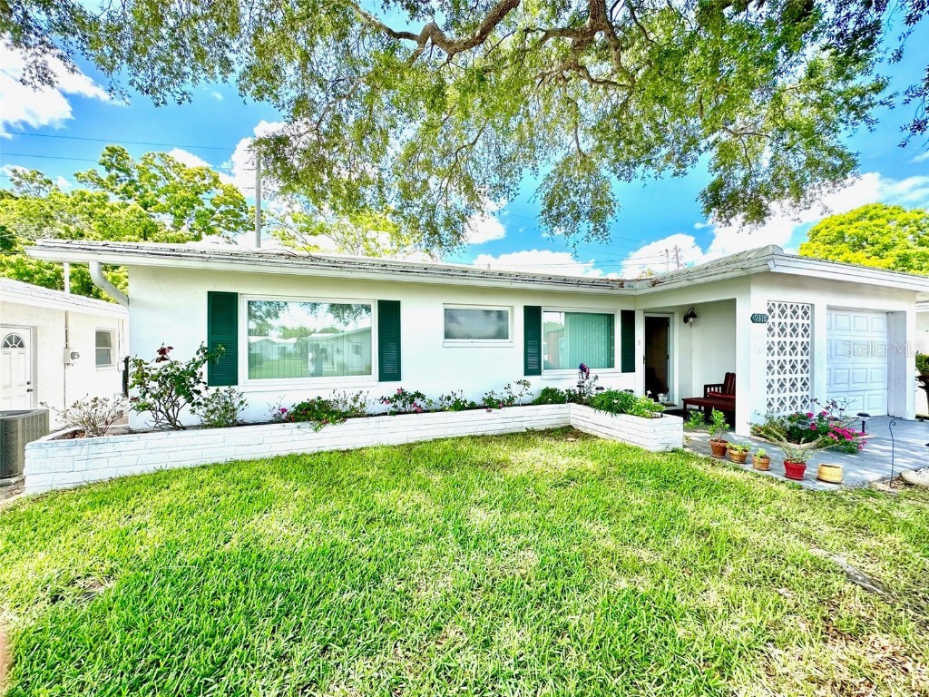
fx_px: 376
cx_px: 464
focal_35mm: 14
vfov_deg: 85.7
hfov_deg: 102.1
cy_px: 348
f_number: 2.2
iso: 40
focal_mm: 2.22
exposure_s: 1/707
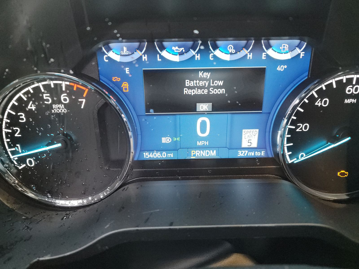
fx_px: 249
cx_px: 180
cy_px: 134
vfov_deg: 56.8
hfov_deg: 71.6
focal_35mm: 24
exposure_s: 1/59
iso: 2868
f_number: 1.8
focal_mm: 6.7
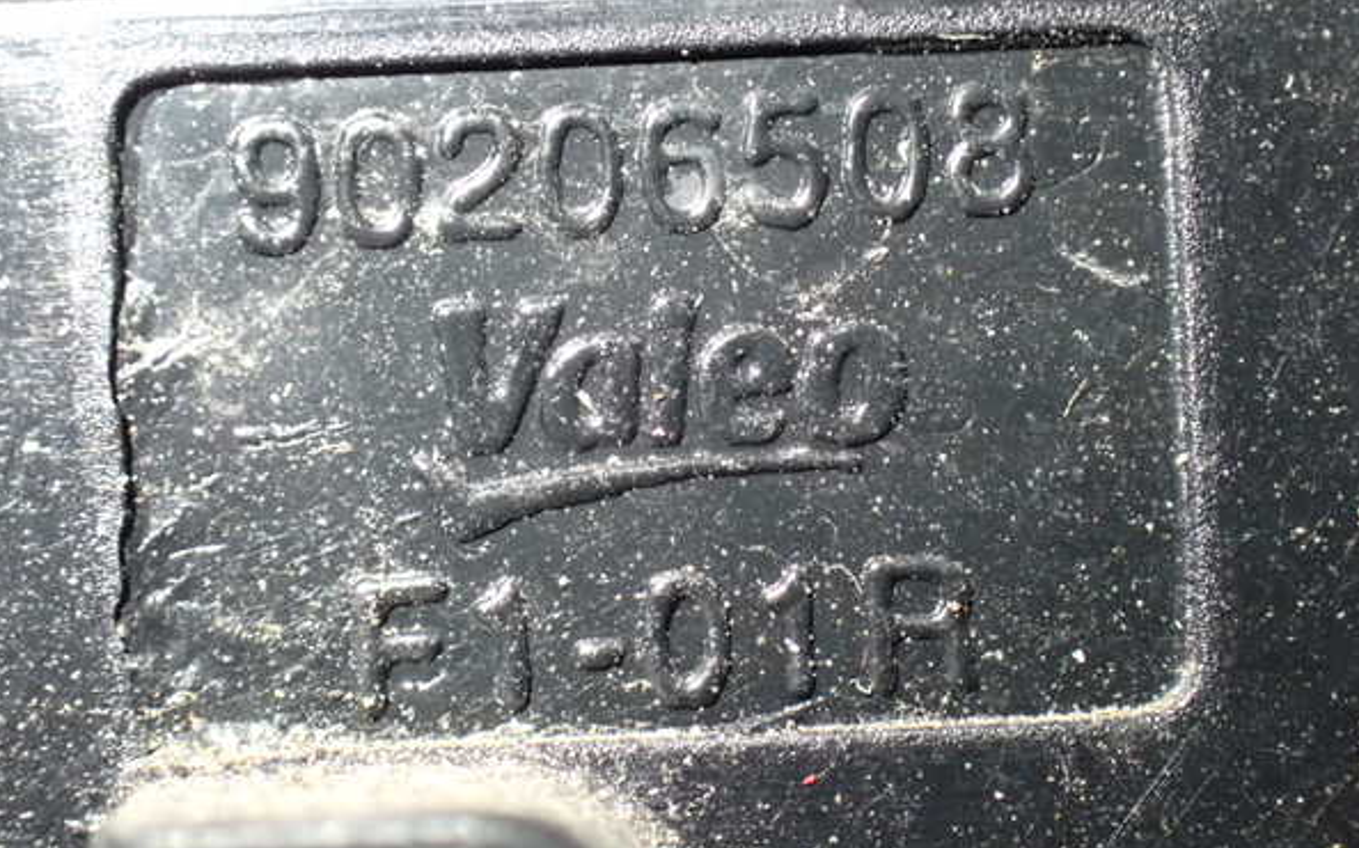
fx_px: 3258
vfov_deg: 14.8
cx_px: 678
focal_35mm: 88
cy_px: 401
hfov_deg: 23.6
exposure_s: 1/50
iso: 1600
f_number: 4.3
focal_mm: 14.62
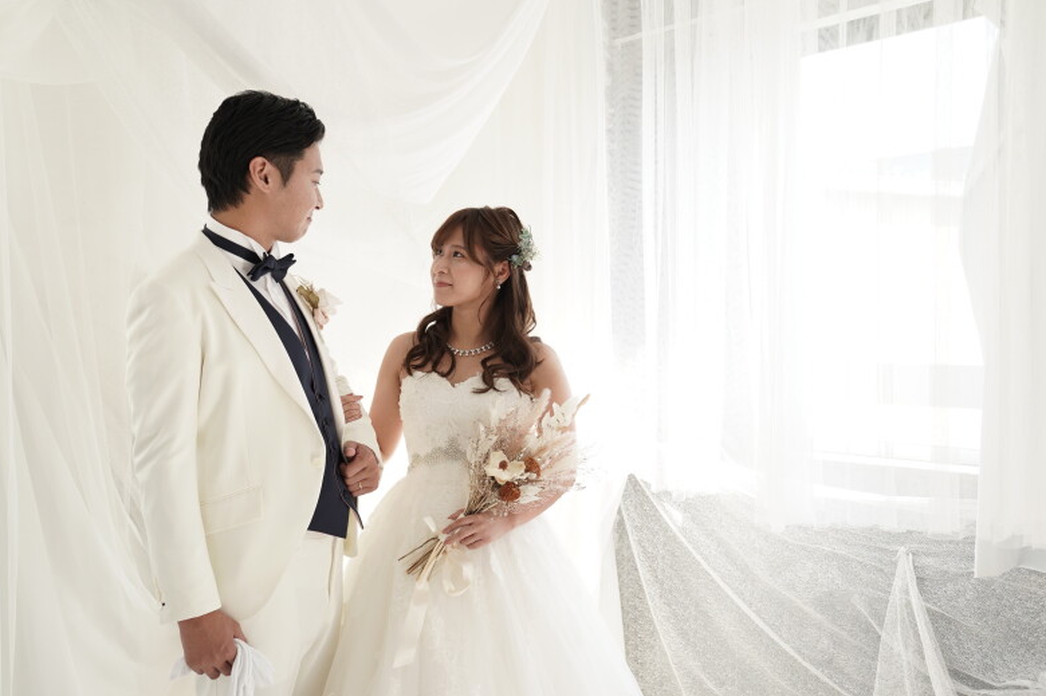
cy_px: 354
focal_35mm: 40
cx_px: 512
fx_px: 1161
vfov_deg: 33.4
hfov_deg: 48.5
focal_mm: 39
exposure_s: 1/250
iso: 640
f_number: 4
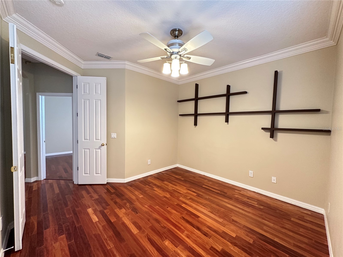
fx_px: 139
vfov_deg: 85.7
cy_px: 128
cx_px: 172
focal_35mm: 14
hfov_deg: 102.1
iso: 500
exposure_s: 1/60
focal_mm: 2.22
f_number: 2.2
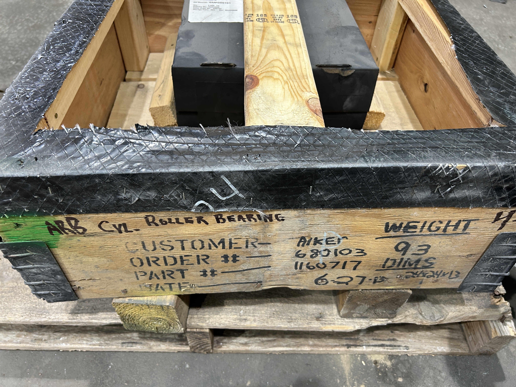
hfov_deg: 67.3
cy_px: 194
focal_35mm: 26
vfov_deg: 53.1
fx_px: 388
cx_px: 258
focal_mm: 5.7
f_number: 1.5
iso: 160
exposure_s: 1/60
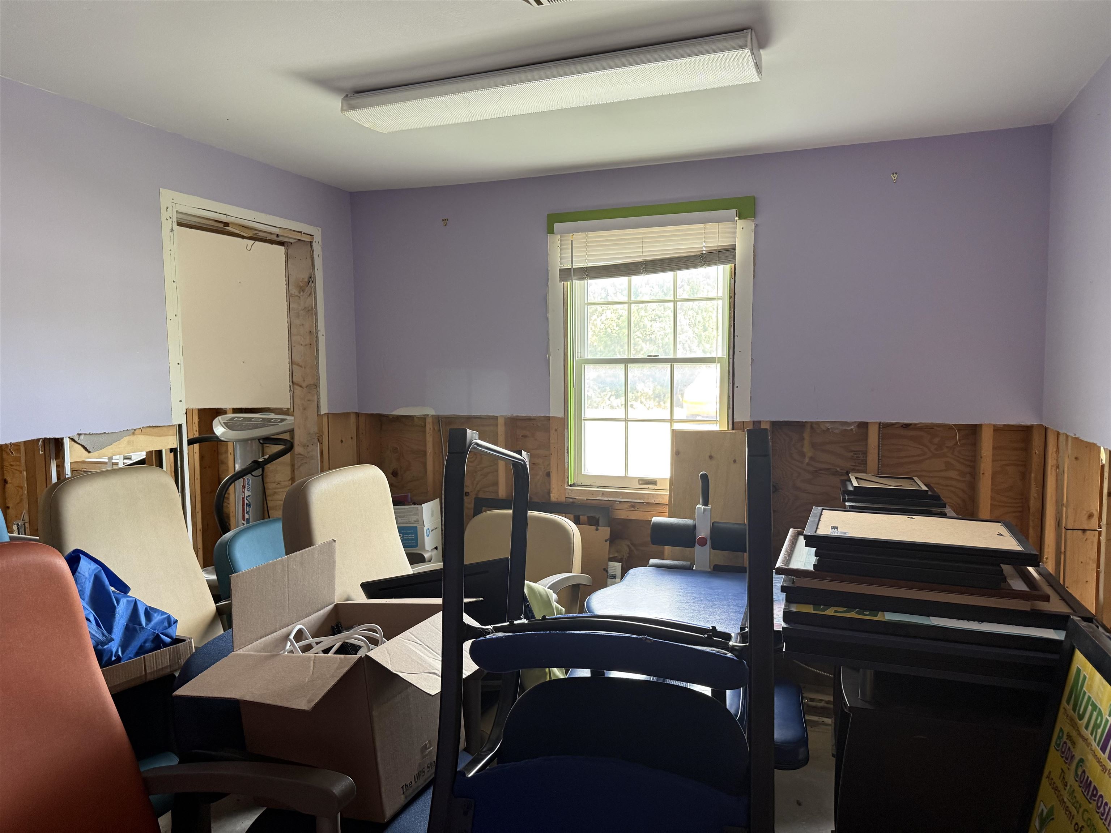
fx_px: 770
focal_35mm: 24
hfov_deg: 71.6
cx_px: 556
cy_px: 416
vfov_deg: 56.8
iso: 250
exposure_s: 1/60
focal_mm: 6.76
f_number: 1.78
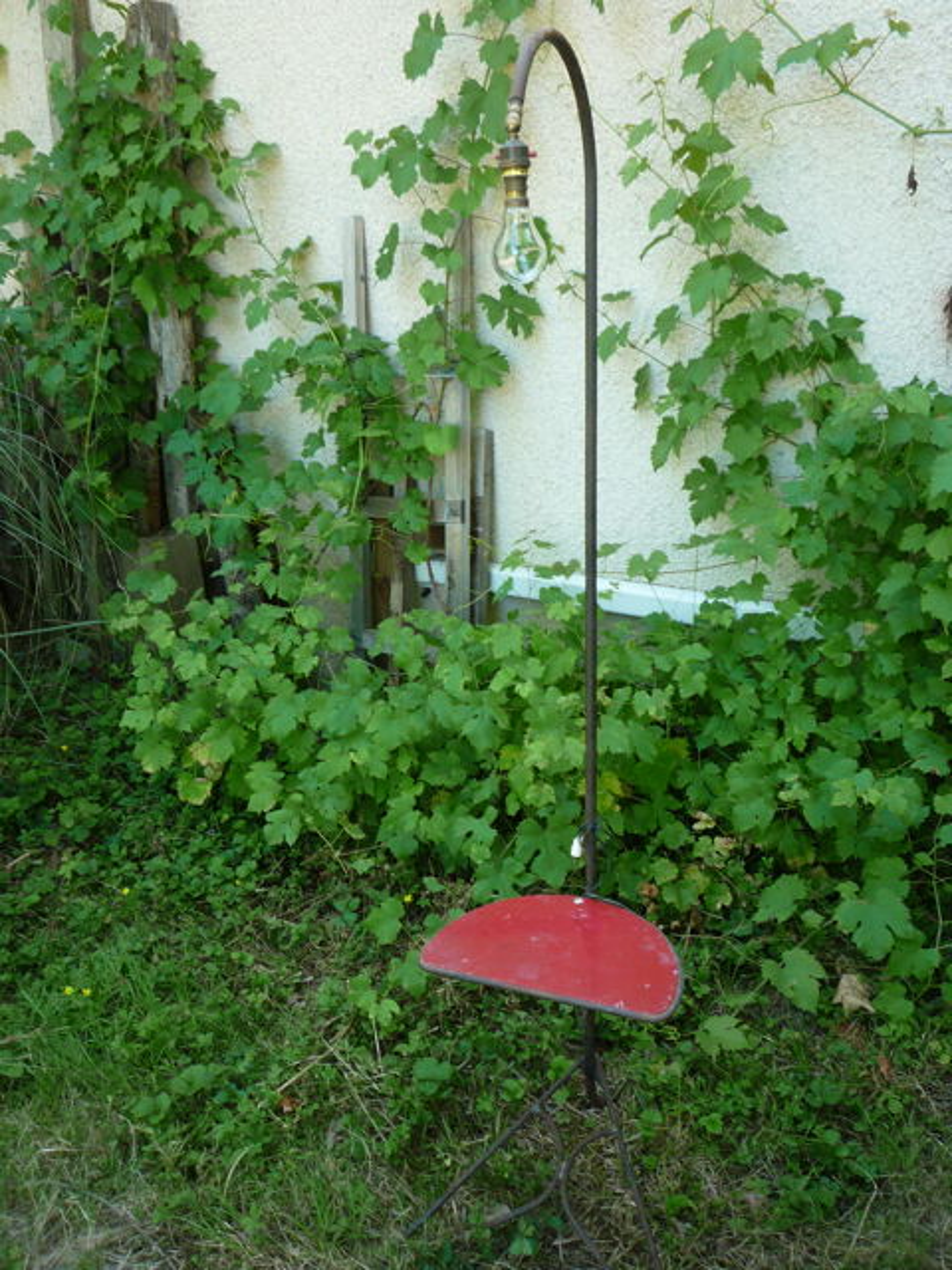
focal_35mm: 30
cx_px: 476
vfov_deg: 60.0
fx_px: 1100
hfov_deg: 46.8
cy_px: 635
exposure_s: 1/40
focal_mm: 5.2
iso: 100
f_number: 3.3
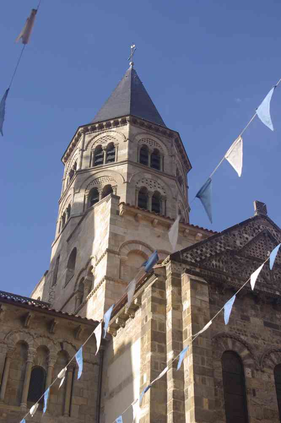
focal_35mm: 50
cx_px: 140
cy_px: 212
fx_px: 581
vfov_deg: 40.0
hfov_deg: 27.2
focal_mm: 33
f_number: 6.7
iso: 100
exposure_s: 1/125
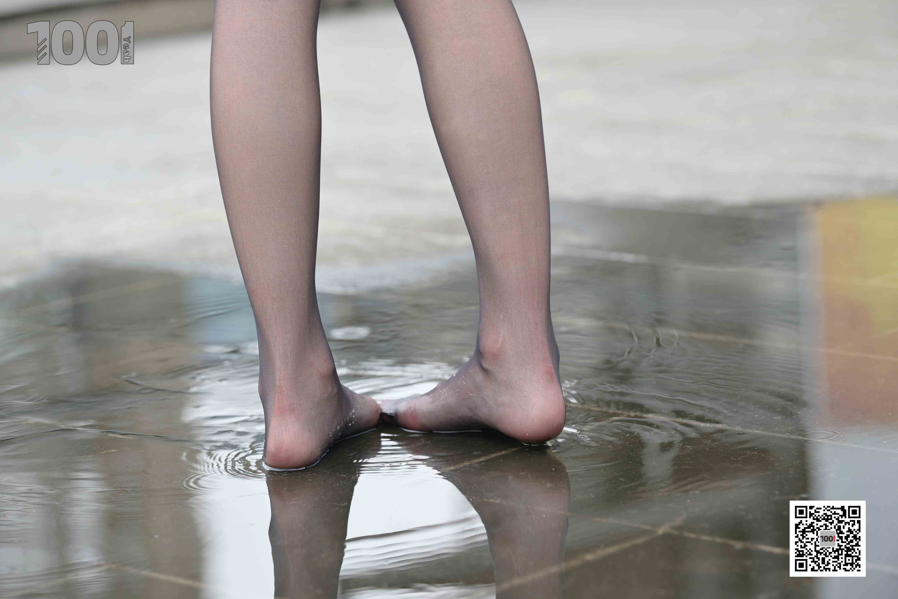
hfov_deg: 15.8
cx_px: 449
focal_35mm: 130
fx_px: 3243
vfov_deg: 10.5
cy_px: 300
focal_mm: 130
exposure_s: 1/320
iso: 200
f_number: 4
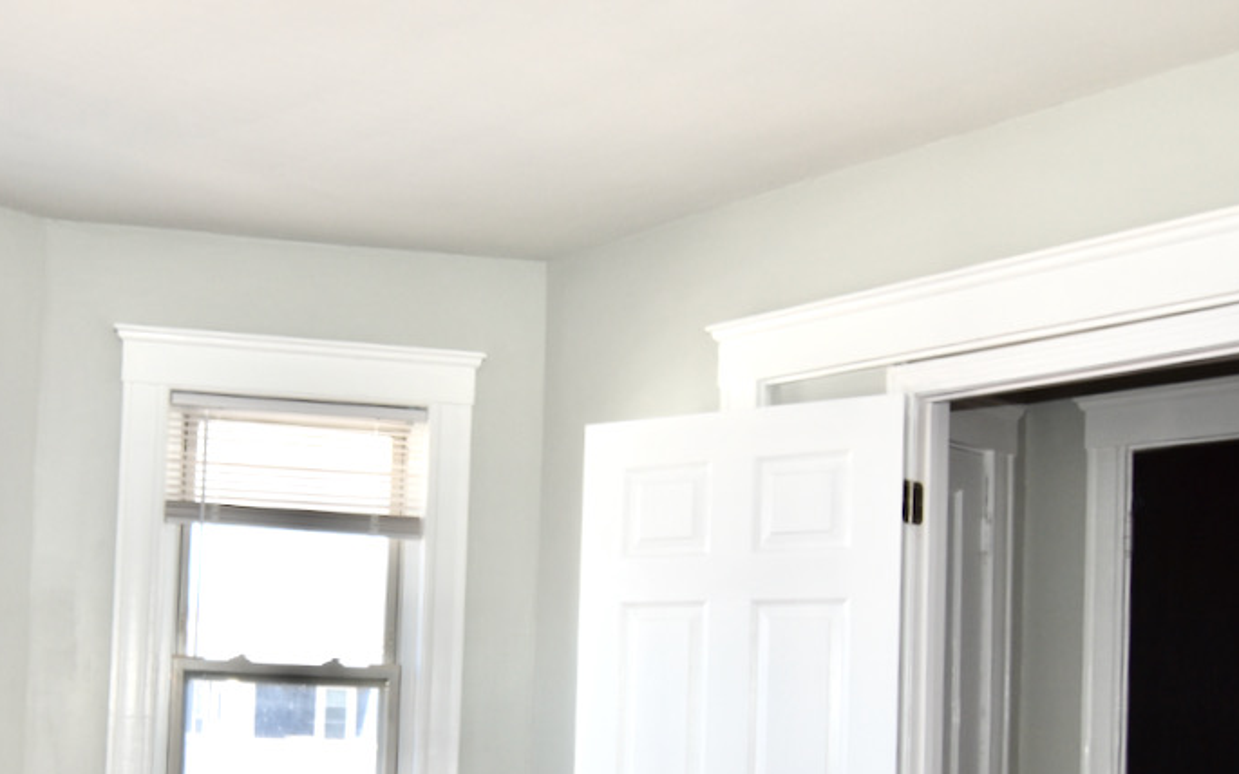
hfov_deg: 48.5
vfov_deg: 31.1
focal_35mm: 40
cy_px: 628
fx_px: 1351
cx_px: 423
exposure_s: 1/250
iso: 140
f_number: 2.8
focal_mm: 14
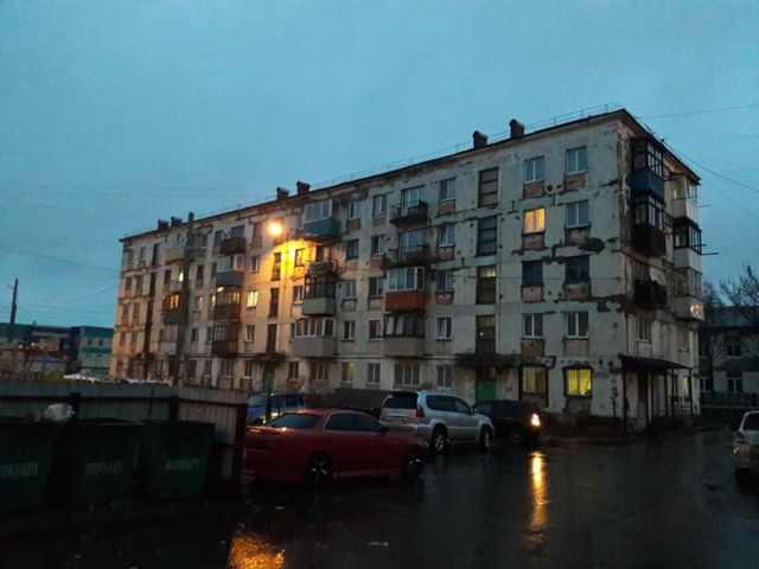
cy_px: 284
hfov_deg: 63.4
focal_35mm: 28
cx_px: 380
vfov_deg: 49.7
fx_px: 614
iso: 800
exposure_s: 1/17
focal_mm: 3.7
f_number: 1.9
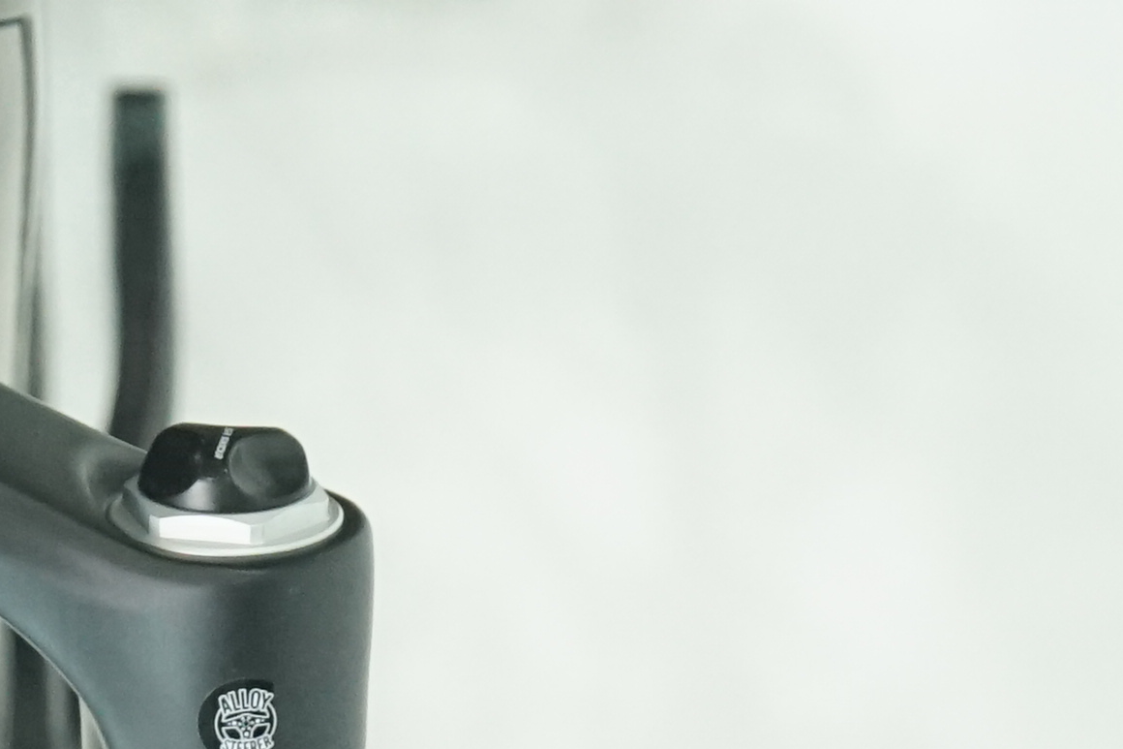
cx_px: -244
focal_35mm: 362
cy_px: 310
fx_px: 11290
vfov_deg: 3.8
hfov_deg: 5.7
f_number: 6.3
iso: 2500
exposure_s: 1/200
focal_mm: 70
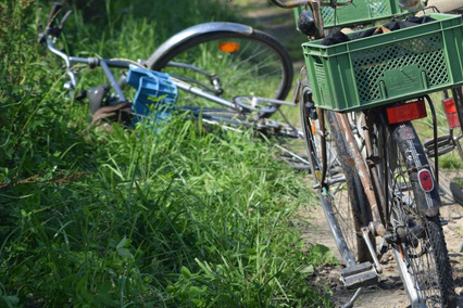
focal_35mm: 245
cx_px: 305
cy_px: 115
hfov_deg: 8.4
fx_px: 3151
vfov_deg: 5.6
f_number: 6.3
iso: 200
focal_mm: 116
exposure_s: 1/640
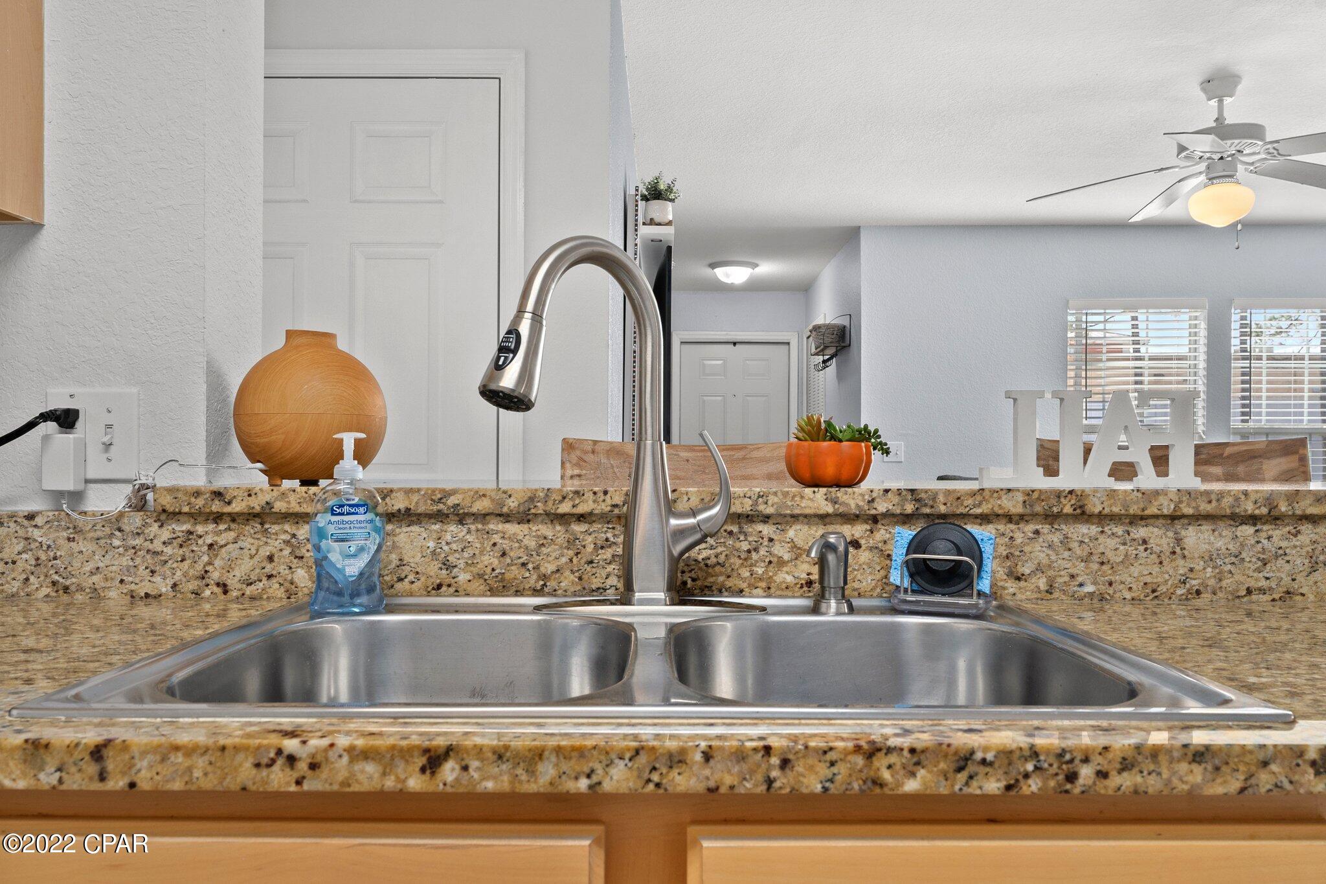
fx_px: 958
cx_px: 663
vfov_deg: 49.5
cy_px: 442
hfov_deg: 69.4
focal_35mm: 26
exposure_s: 1/2.5
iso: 400
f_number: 8
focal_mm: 17.4
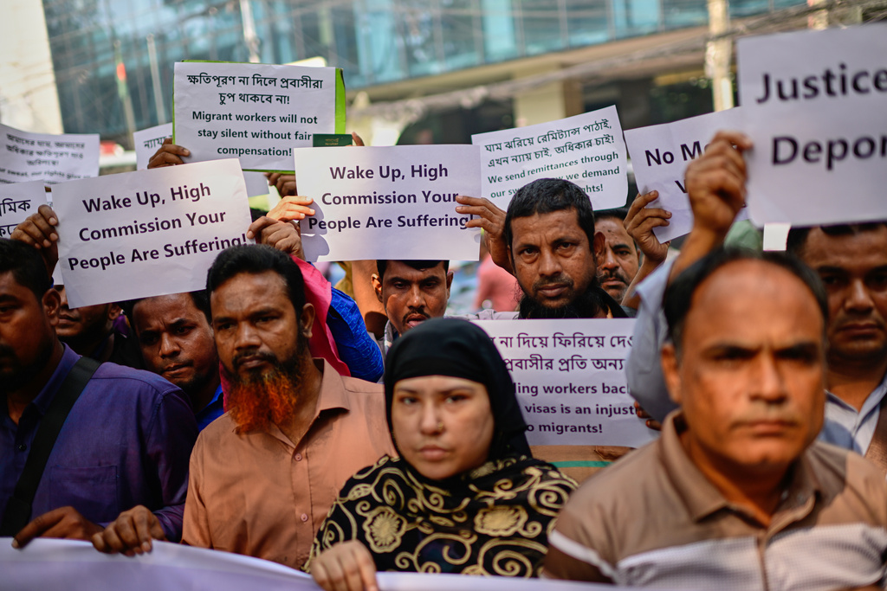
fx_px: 862
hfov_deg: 54.4
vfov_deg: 37.9
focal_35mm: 35
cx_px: 444
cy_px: 296
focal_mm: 35
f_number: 1.4
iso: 100
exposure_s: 1/640
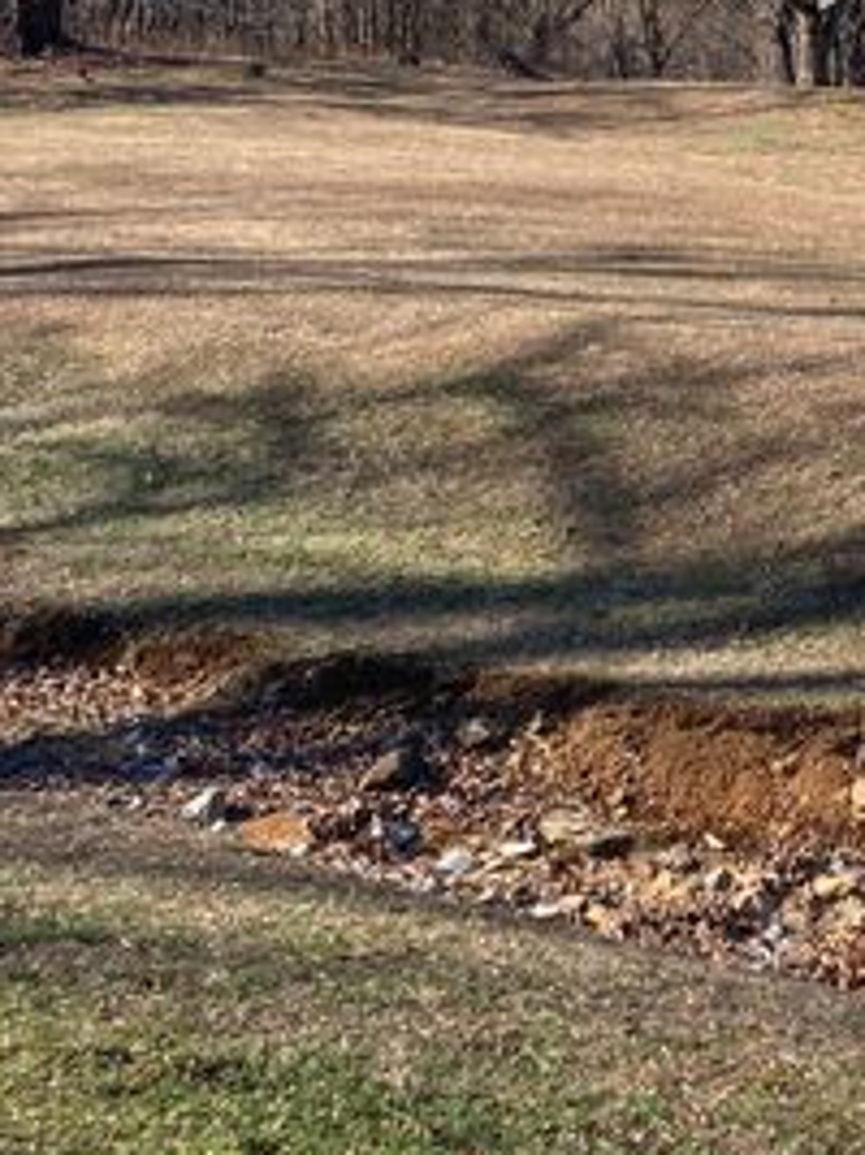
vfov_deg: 27.5
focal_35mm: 70
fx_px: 2334
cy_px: 309
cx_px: 977
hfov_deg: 20.0
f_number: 1.8
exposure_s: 1/842
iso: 20
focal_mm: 3.99
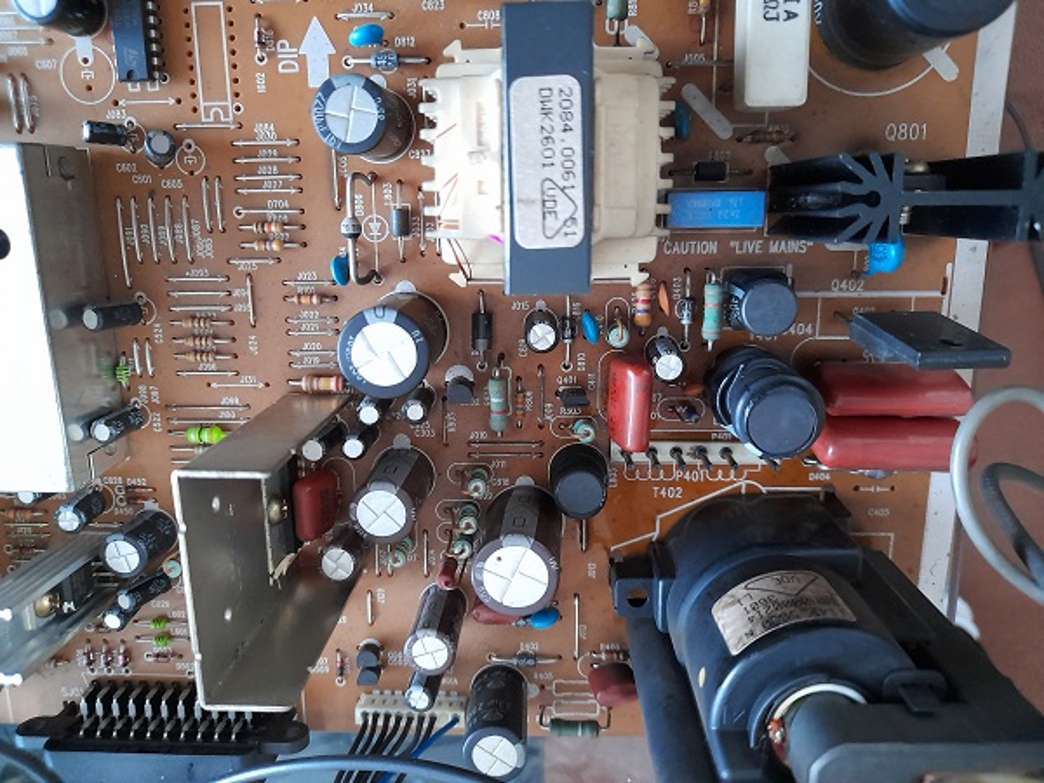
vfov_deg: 54.9
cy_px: 392
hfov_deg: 69.4
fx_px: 754
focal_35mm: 25
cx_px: 522
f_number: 2
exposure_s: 1/20
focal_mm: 4.6
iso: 640
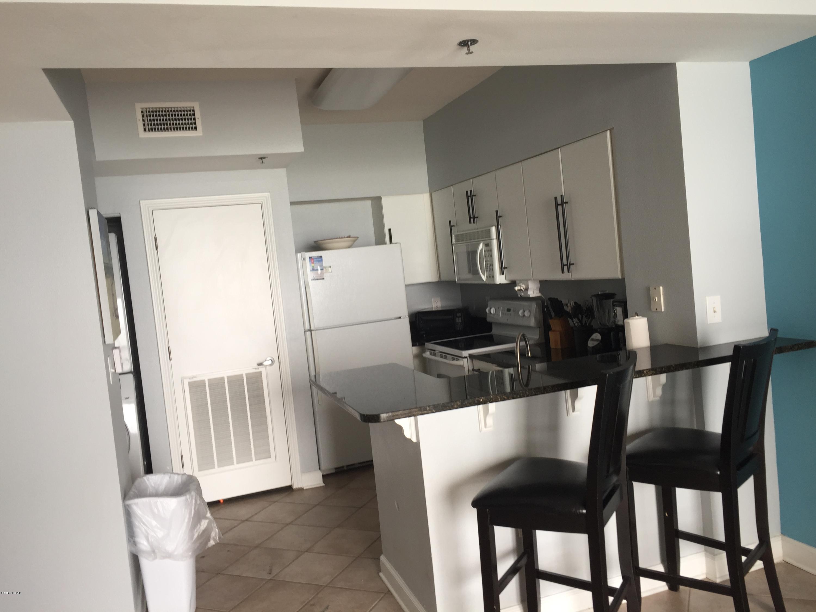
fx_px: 684
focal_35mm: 29
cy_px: 306
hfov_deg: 61.7
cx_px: 408
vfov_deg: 48.2
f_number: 2.2
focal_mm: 4.15
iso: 32
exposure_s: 1/30
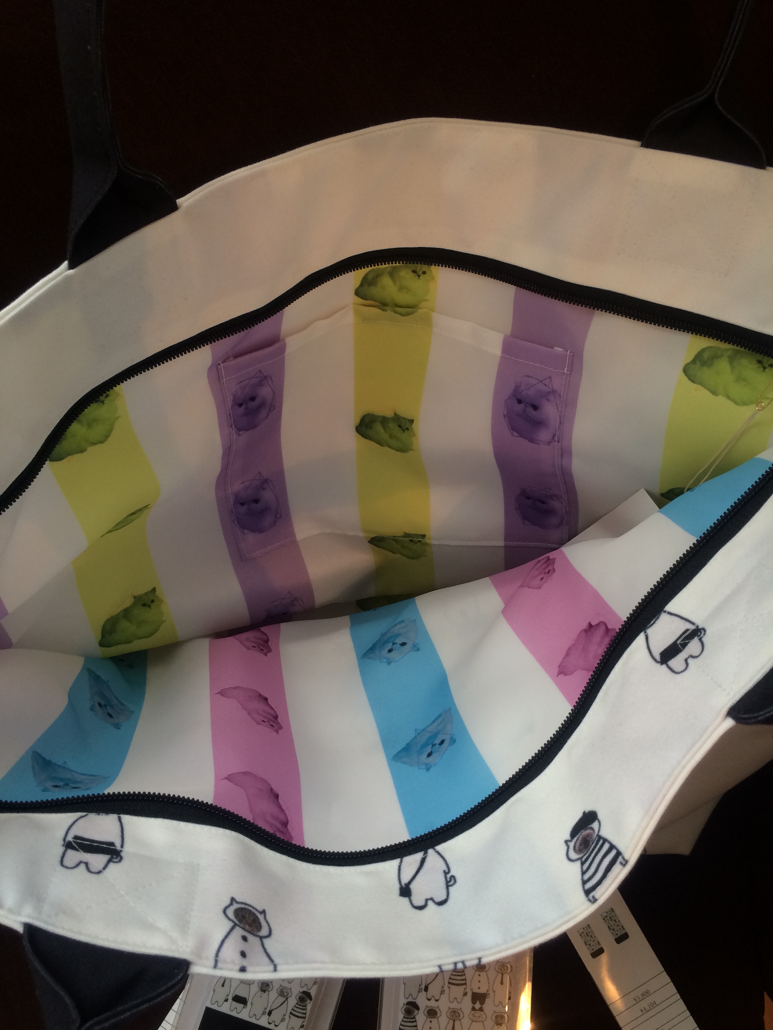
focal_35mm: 29
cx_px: 386
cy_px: 515
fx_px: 863
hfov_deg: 48.2
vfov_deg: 61.7
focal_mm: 4.15
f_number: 2.2
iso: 40
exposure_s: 1/33
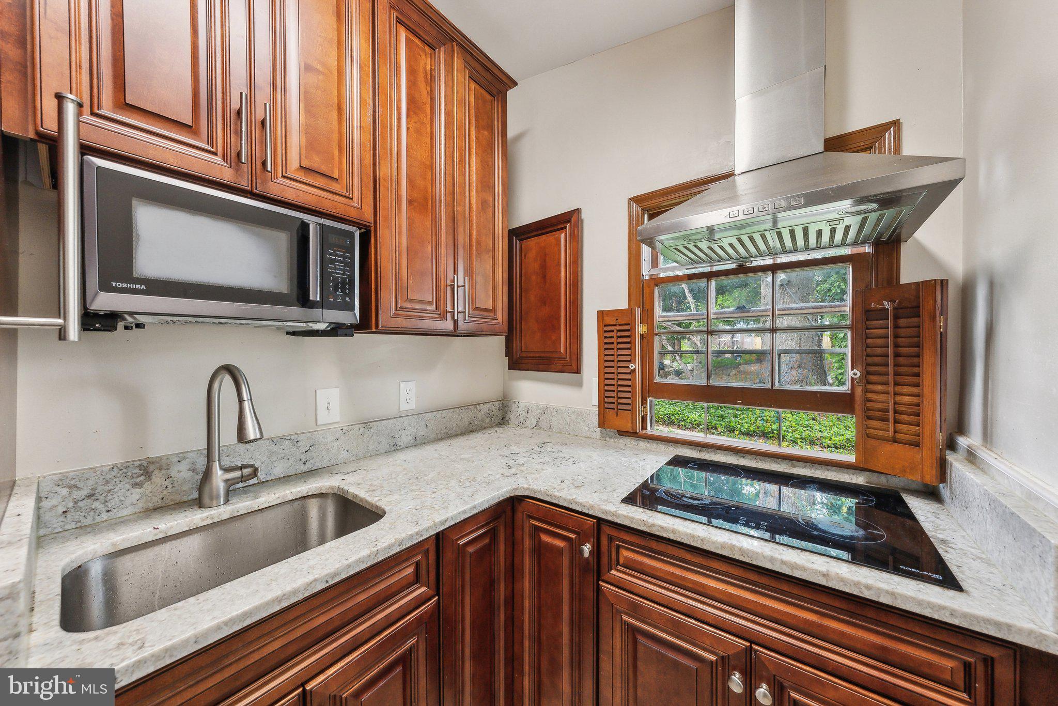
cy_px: 353
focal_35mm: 12
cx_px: 529
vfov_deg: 90.1
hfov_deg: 112.6
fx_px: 353
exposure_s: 1/40
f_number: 7.1
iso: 640
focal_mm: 12
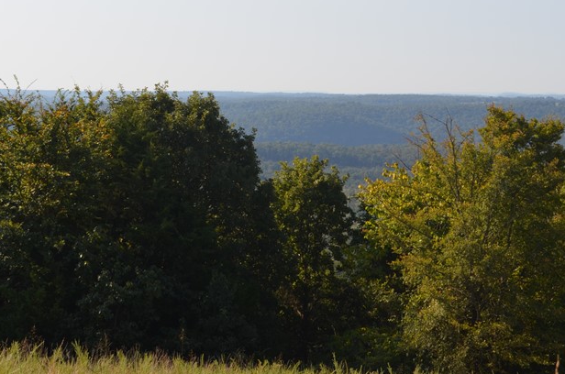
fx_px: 1455
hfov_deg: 21.9
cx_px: 202
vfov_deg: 14.6
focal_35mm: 93
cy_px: 78
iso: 100
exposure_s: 1/200
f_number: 9
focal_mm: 35
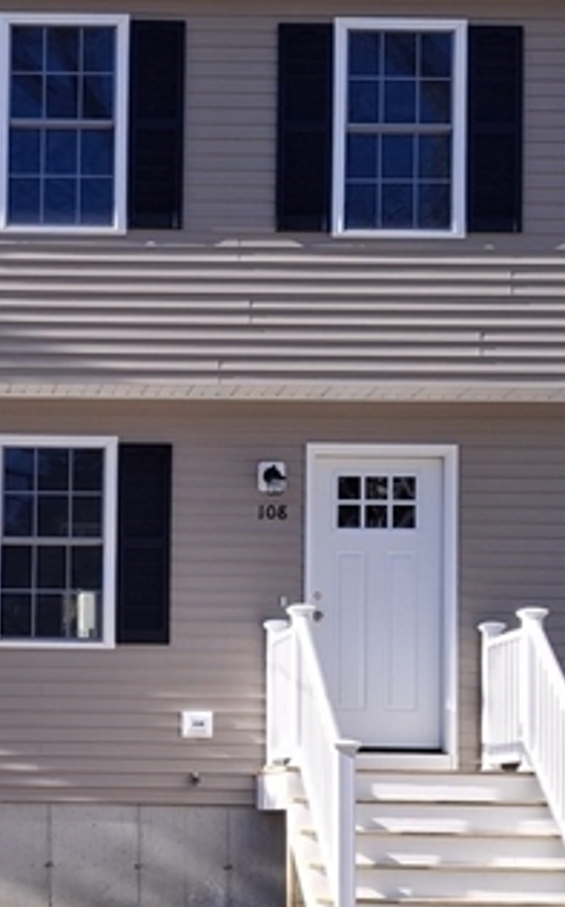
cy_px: 703
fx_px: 2123
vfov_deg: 23.8
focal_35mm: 86
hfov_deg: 14.9
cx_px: -6
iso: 25
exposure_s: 1/643
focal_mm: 4.69
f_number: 1.8
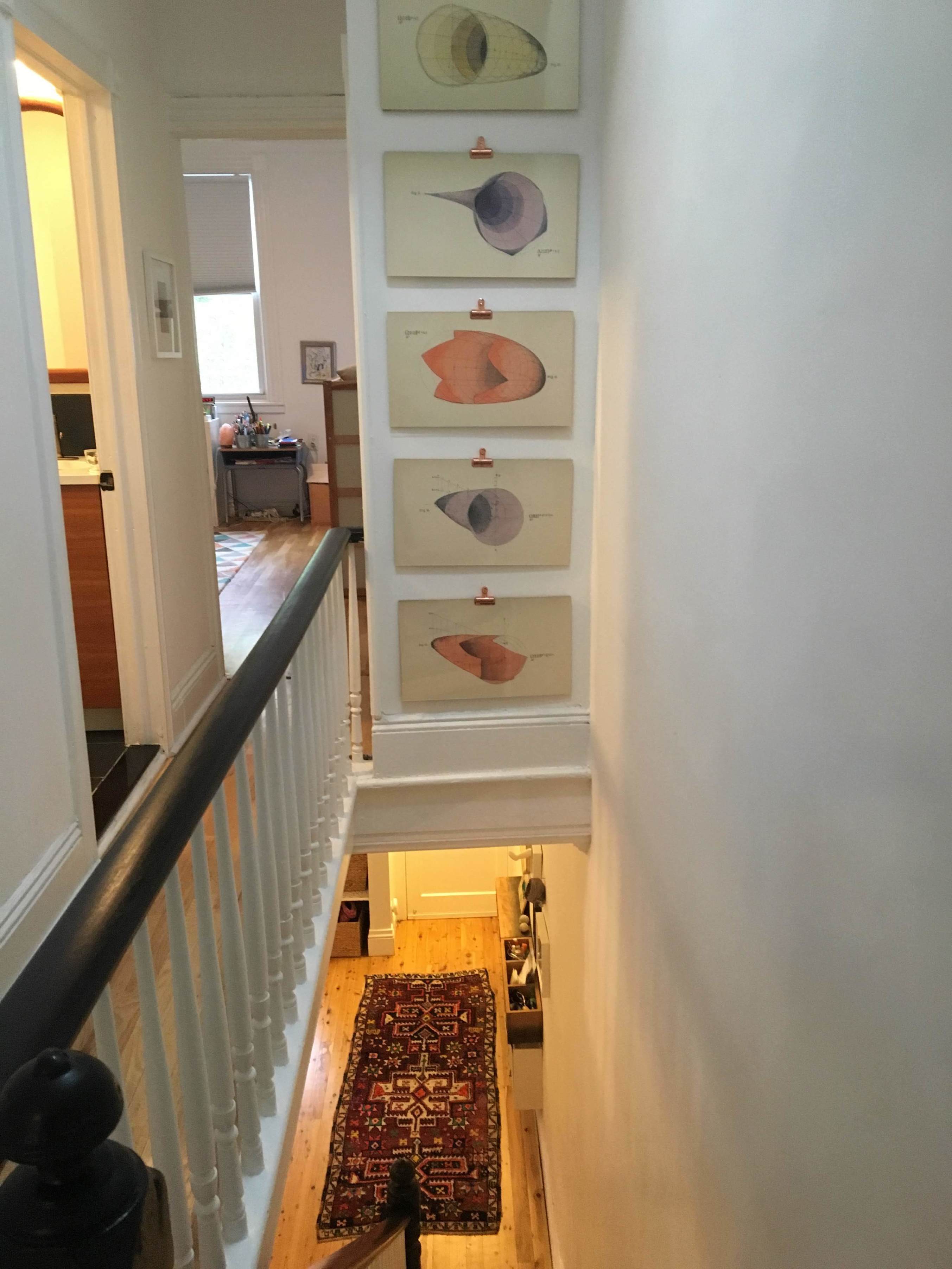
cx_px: 476
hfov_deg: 48.2
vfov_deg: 61.7
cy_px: 634
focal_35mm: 29
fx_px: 1063
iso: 200
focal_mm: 4.15
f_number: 2.2
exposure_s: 1/20
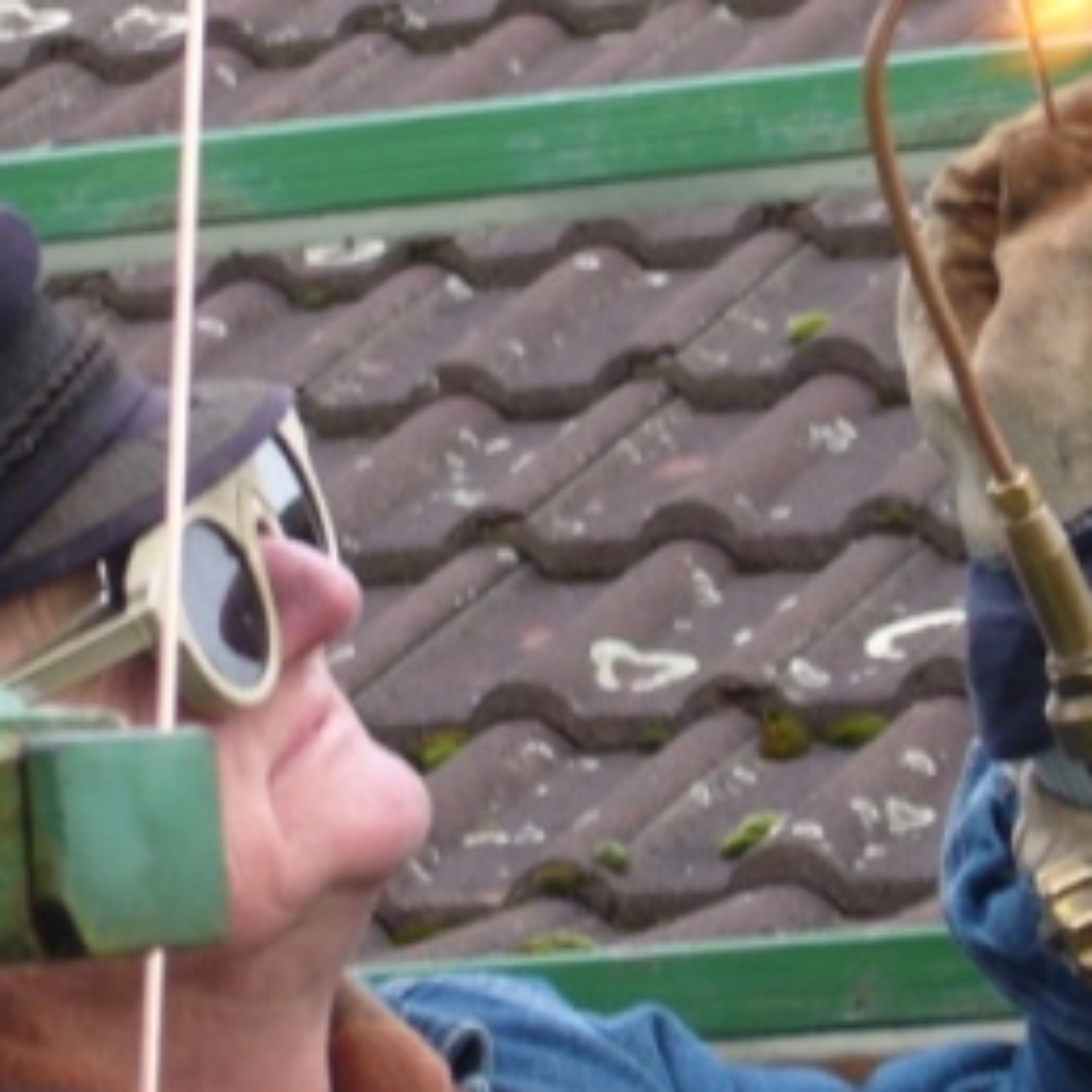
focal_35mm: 229
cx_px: 793
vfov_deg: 7.6
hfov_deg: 7.6
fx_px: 8173
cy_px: 270
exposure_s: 1/30
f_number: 5
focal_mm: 17.4
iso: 80
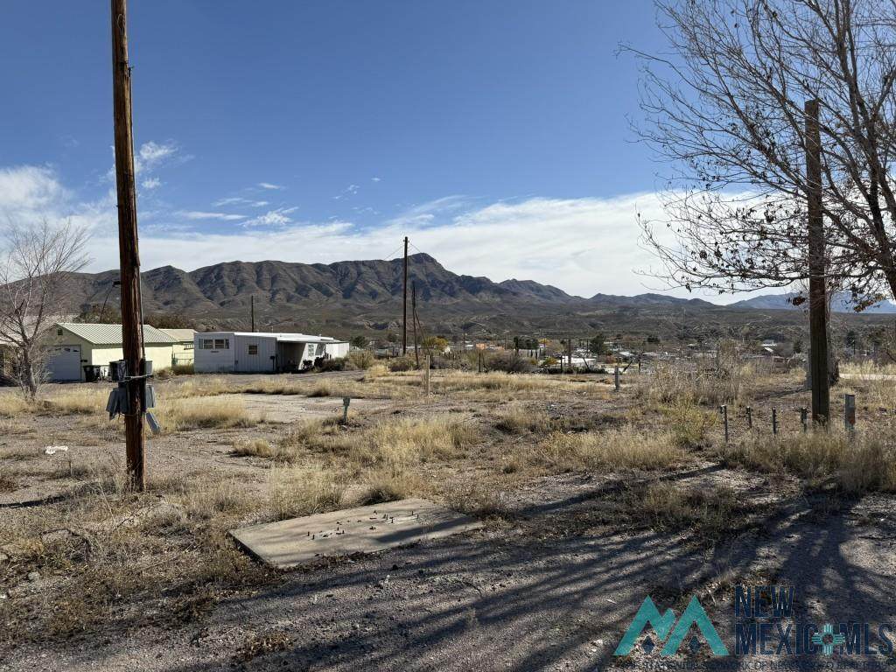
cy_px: 336
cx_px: 448
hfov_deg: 71.6
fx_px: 621
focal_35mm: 24
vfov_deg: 56.8
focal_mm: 6.76
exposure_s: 1/7353
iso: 80
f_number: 1.78
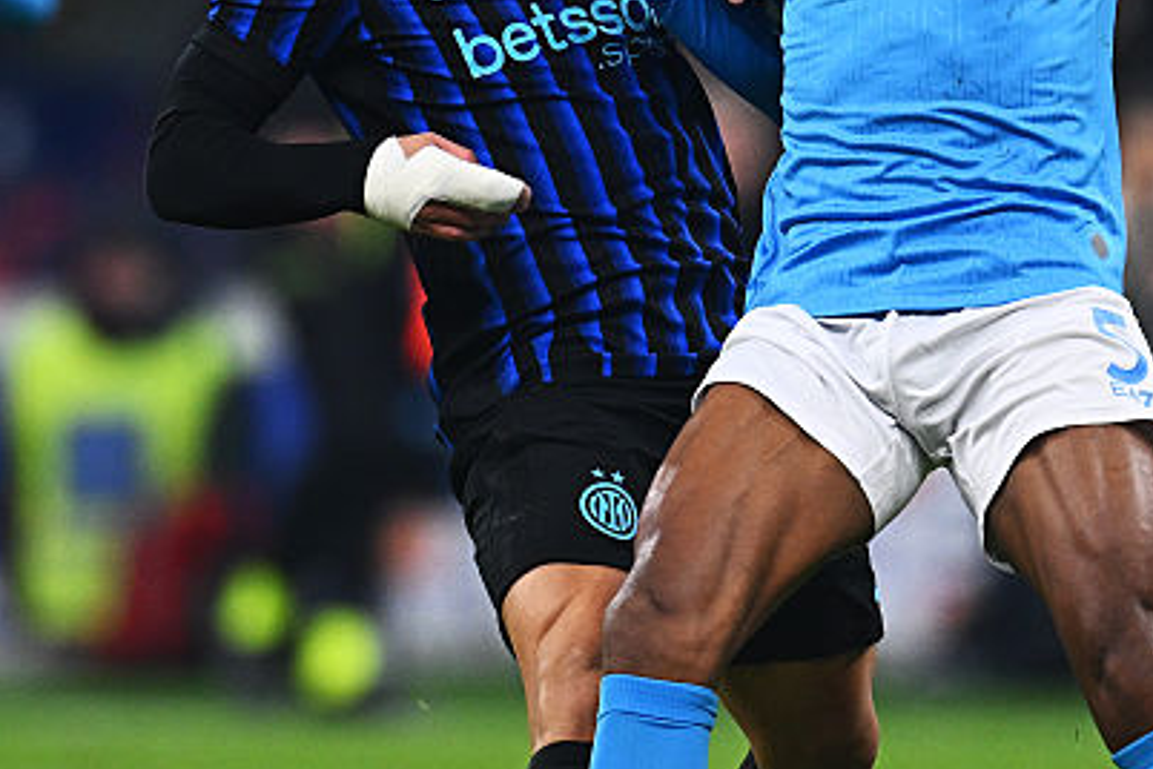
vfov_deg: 1.3
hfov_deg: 2.0
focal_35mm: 1020
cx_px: 823
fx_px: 32666
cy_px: 280
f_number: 2.8
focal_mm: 400
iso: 1600
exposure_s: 1/1600
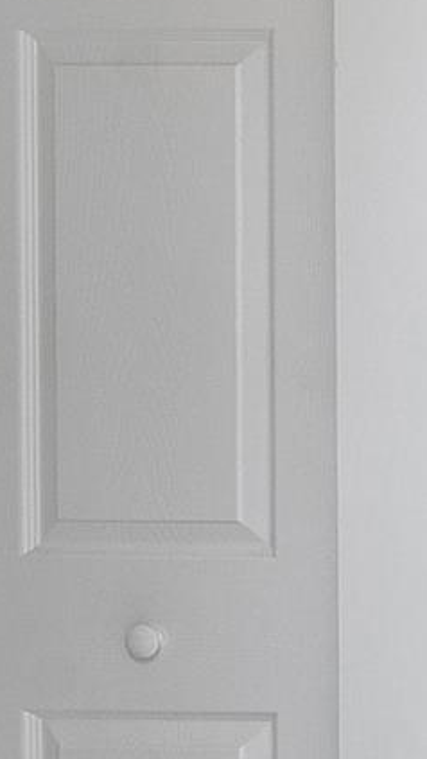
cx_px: 1527
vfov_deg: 27.9
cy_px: 365
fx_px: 1529
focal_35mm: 76
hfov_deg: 9.2
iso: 160
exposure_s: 1/10
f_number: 11
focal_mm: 10
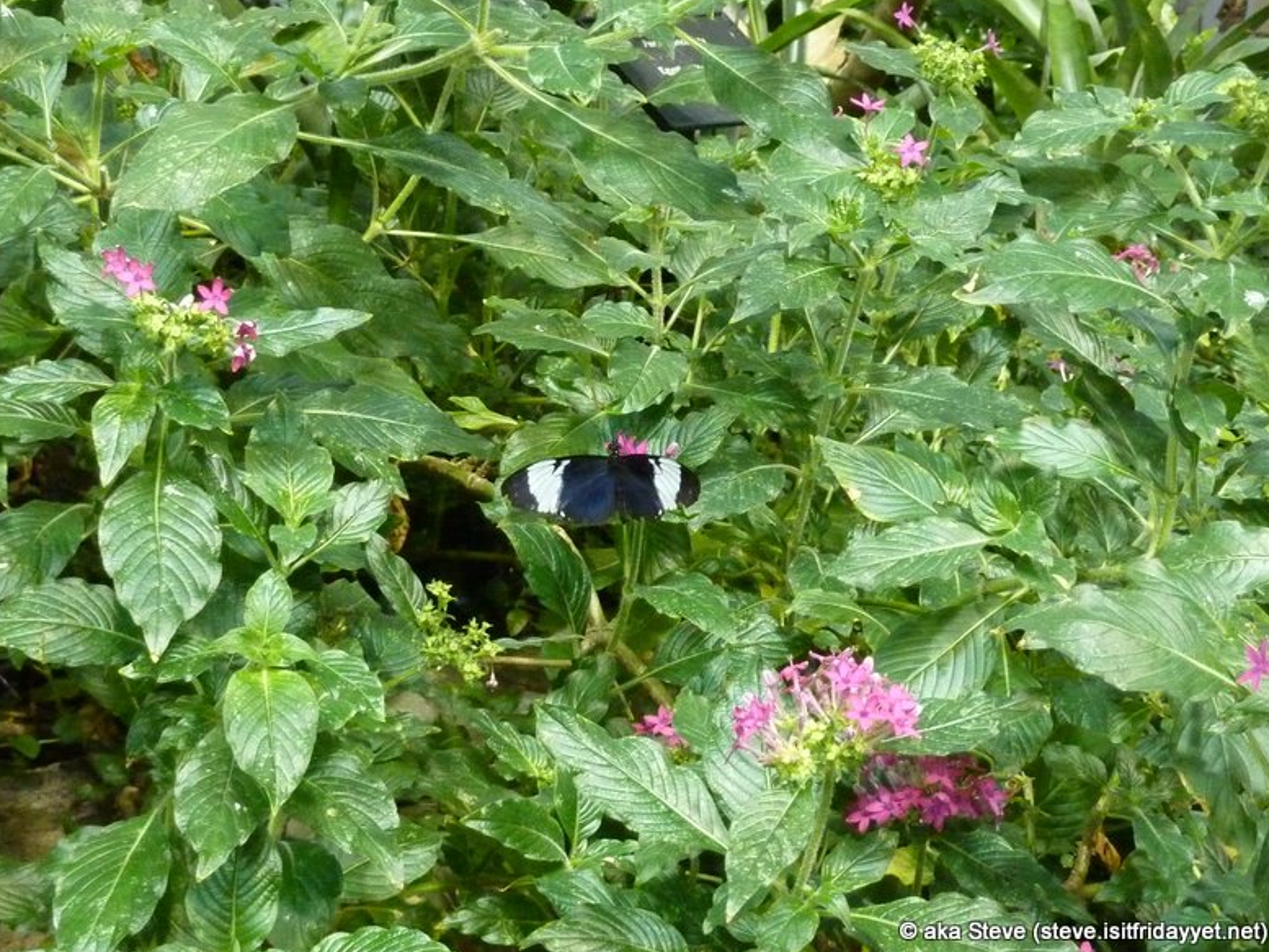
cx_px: 648
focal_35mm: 69
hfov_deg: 28.2
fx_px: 2530
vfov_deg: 21.3
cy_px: 482
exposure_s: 1/50
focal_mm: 9.1
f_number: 3.9
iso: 800
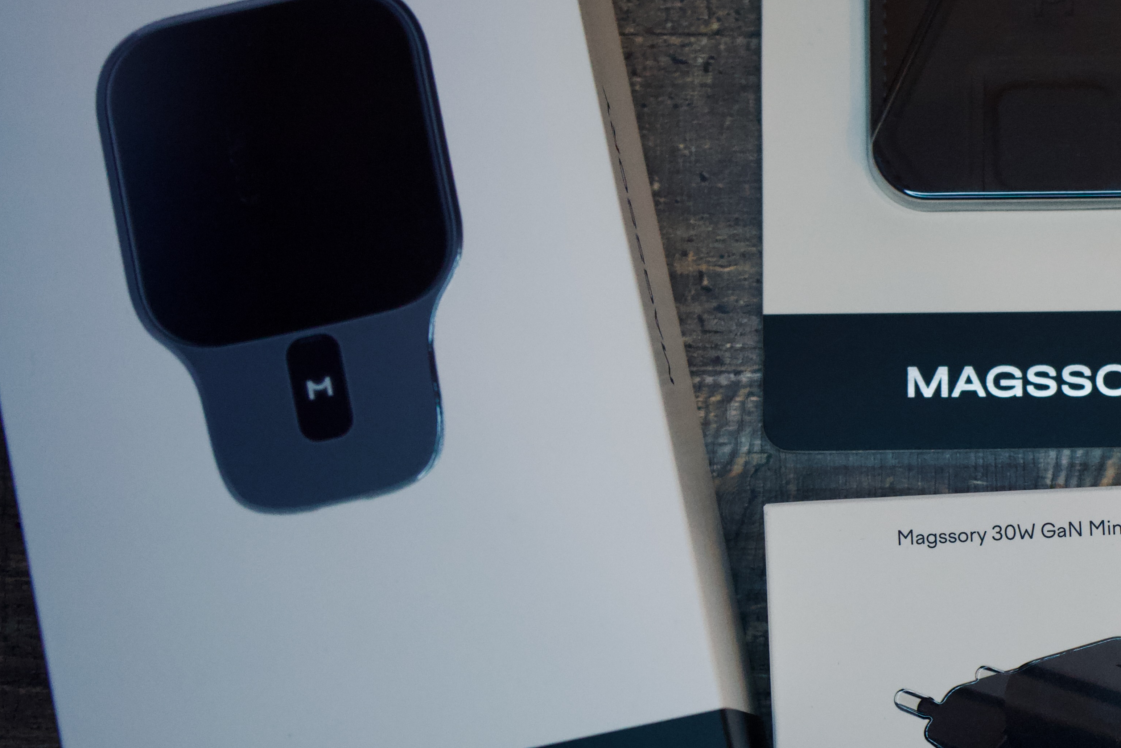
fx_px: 3083
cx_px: 1044
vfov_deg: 13.8
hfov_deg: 20.1
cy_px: 516
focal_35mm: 99
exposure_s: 1/160
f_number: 4.5
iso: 2500
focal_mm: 51
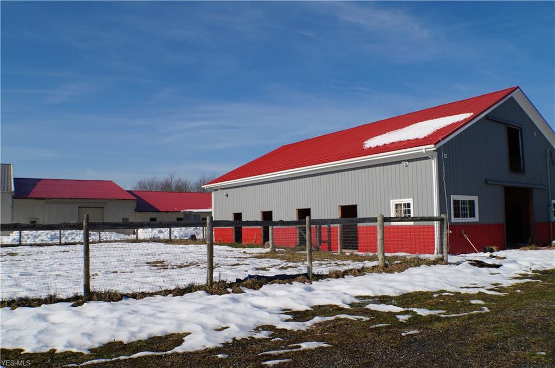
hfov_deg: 49.6
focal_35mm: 39
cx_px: 278
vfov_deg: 34.1
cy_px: 184
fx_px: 600
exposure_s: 1/320
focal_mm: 26
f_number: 10
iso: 100
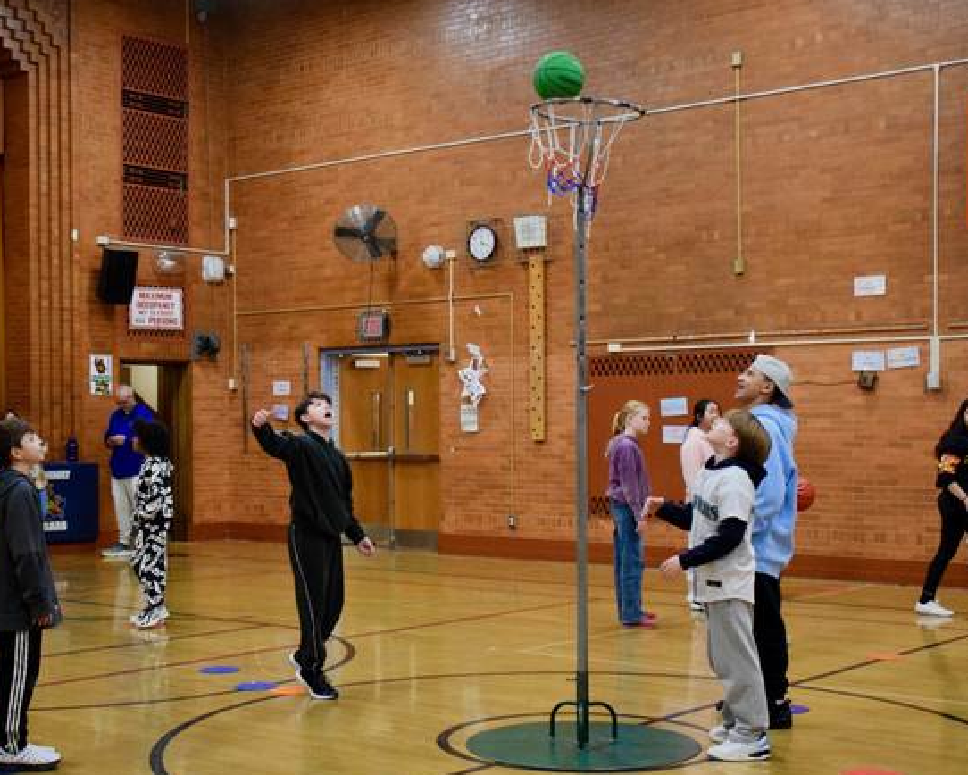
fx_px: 1548
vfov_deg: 28.1
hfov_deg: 34.7
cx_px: 438
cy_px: 419
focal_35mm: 54
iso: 3200
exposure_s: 1/200
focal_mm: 26
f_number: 3.8
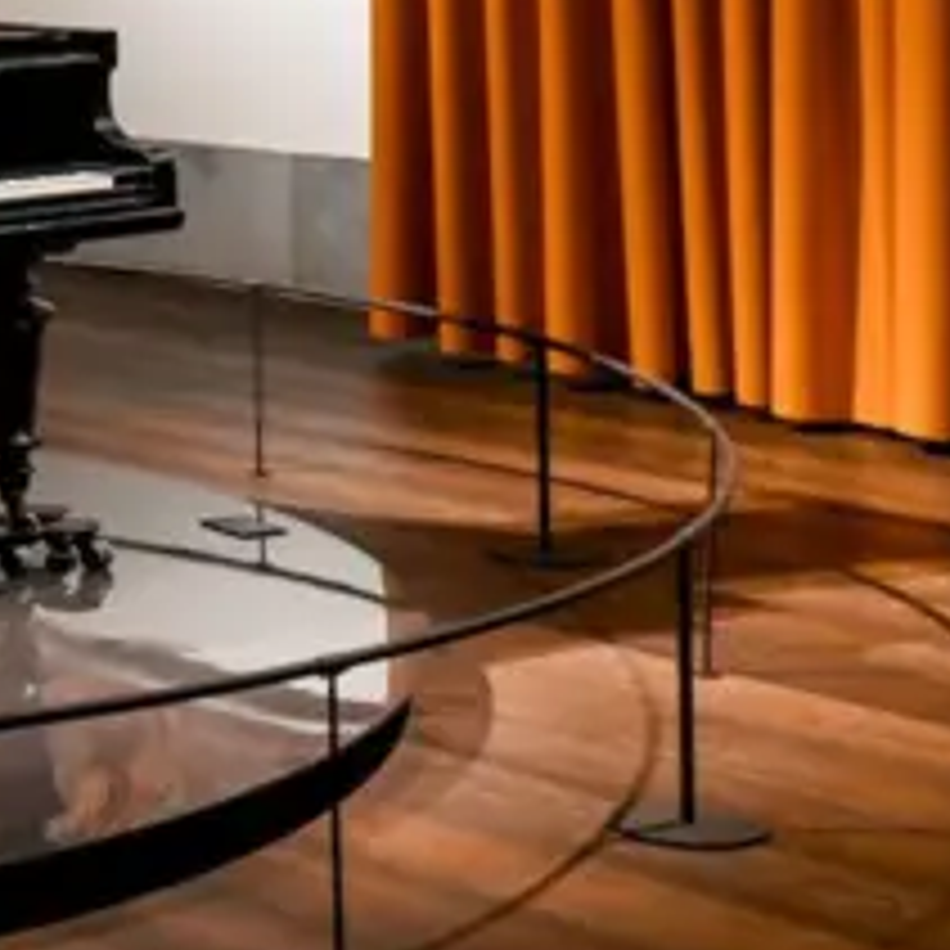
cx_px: -513
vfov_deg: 14.3
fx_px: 3602
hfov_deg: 14.0
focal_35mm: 116
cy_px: -369
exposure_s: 1/100
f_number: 2.8
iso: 2000
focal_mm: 24
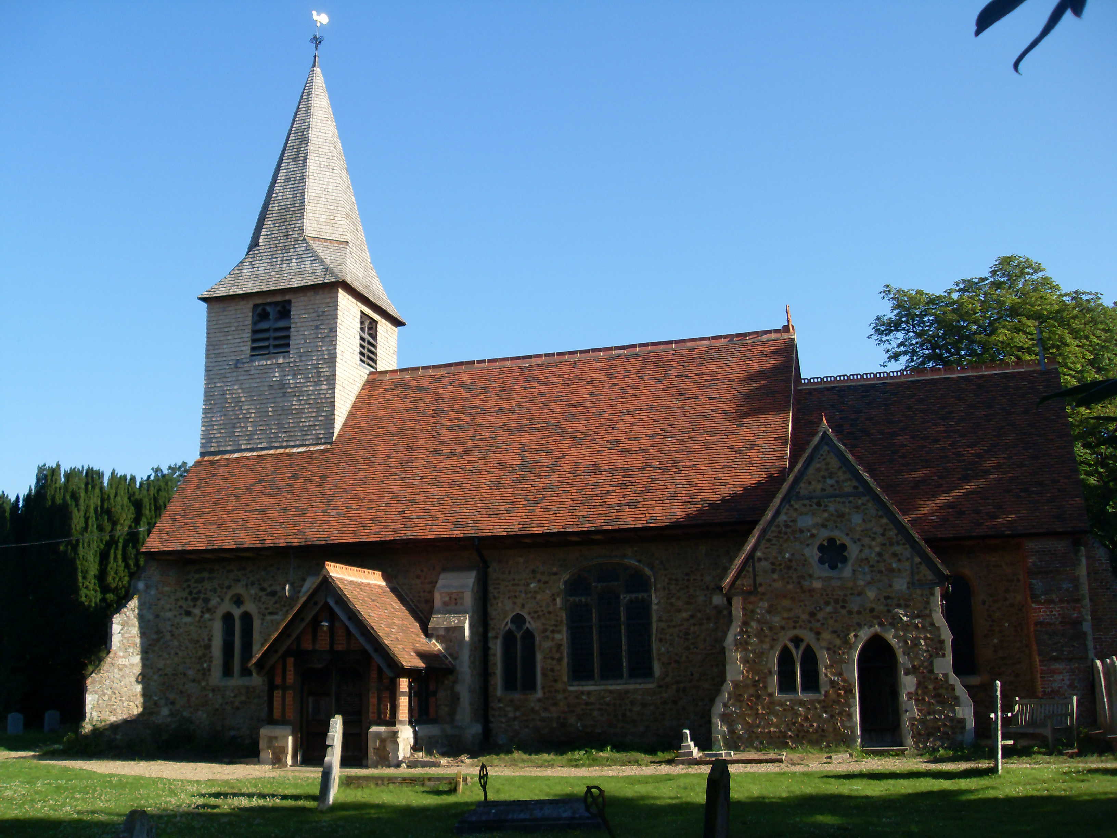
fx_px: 1129
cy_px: 419
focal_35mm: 35
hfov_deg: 52.6
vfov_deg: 40.7
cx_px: 558
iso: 80
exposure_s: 1/180
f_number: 7
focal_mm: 6.3
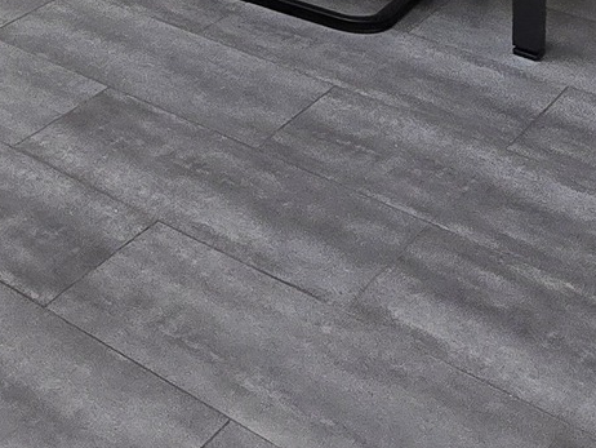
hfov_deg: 23.0
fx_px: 1240
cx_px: -245
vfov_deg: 15.7
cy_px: -471
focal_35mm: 72
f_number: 2.2
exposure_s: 1/100
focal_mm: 2.2
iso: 80
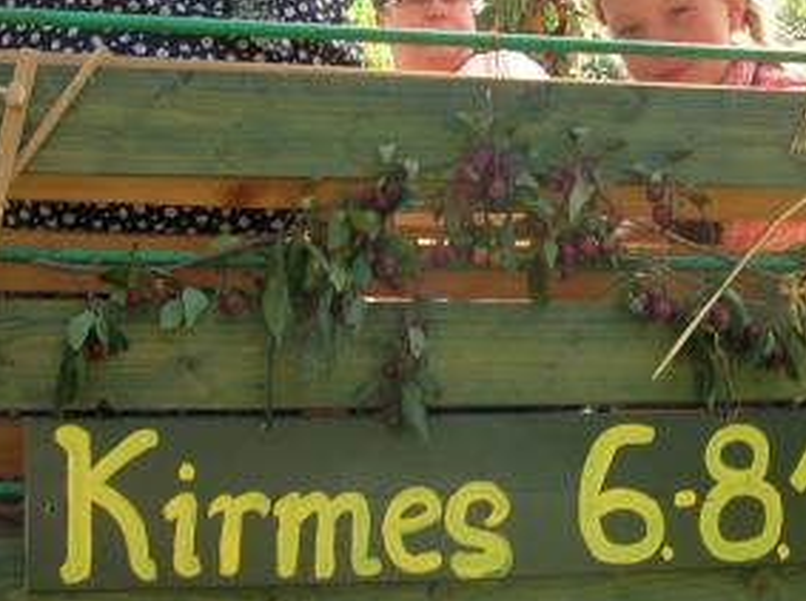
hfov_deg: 25.0
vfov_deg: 18.9
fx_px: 1789
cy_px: 105
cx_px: 629
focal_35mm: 77
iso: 50
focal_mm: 5.7
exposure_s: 1/73.6
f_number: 4.9
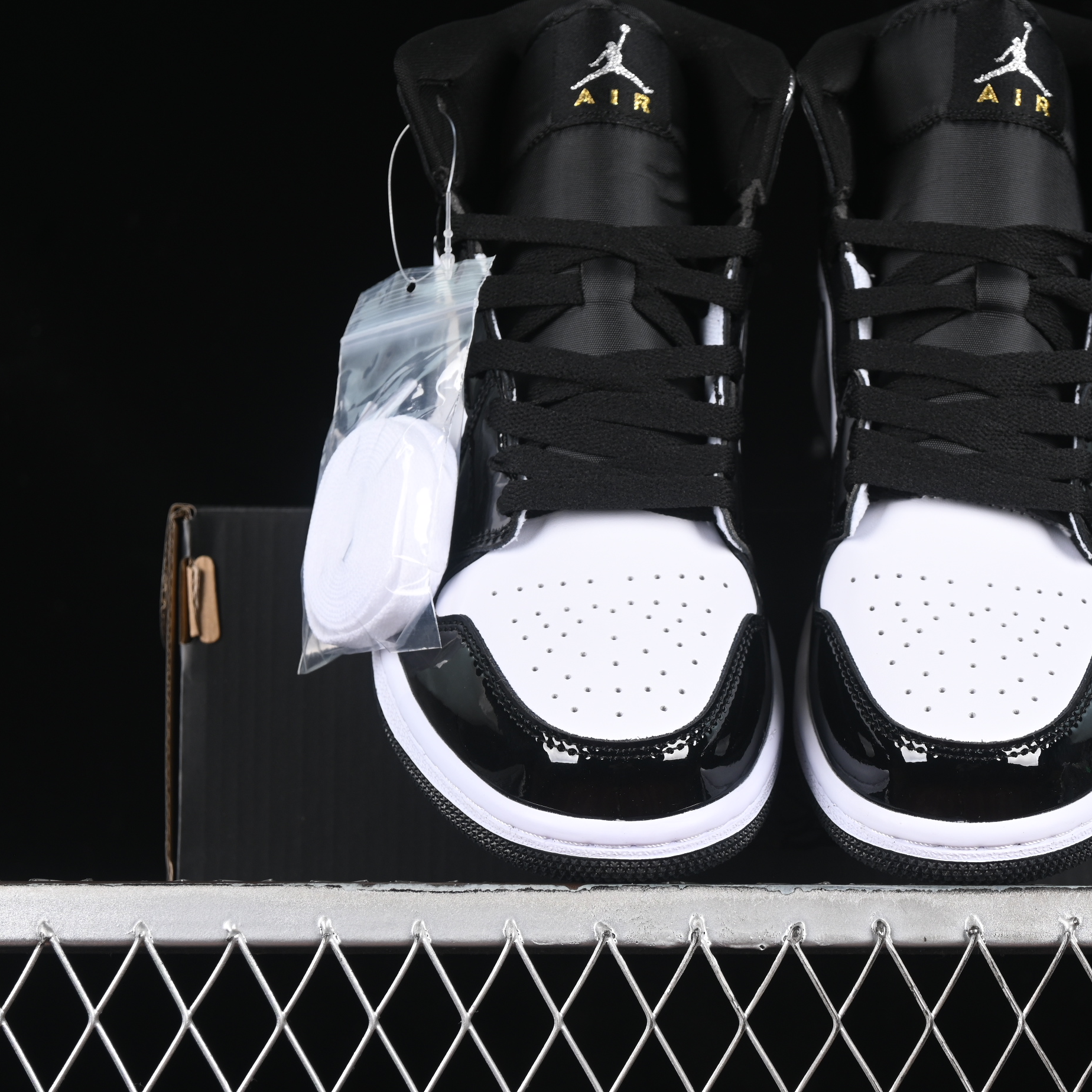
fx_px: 3426
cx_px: 774
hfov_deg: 18.0
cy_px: 547
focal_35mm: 96
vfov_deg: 18.1
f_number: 6.3
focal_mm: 50
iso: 160
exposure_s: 1/60
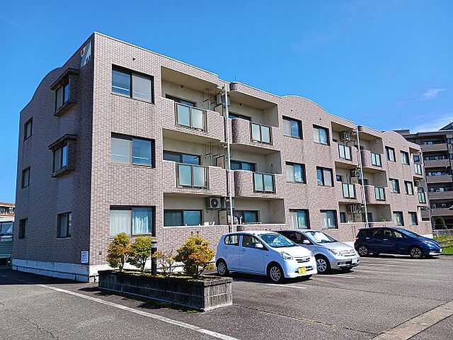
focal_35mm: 27
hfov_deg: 65.3
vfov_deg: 51.4
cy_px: 170
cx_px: 226
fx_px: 353
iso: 20
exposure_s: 1/268
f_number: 1.8
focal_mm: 4
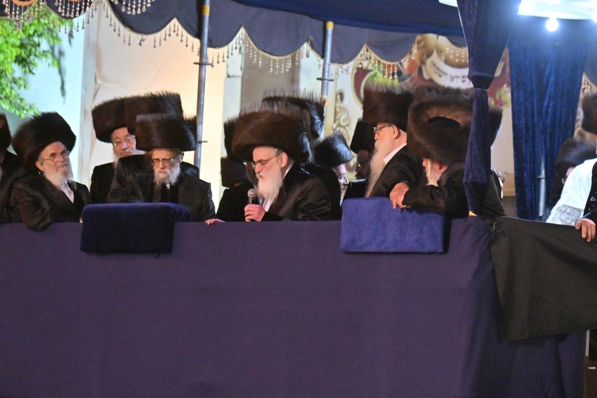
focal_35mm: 180
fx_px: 2984
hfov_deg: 11.4
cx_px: 298
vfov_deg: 7.6
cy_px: 199
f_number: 4
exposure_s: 1/160
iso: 2500
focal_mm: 120
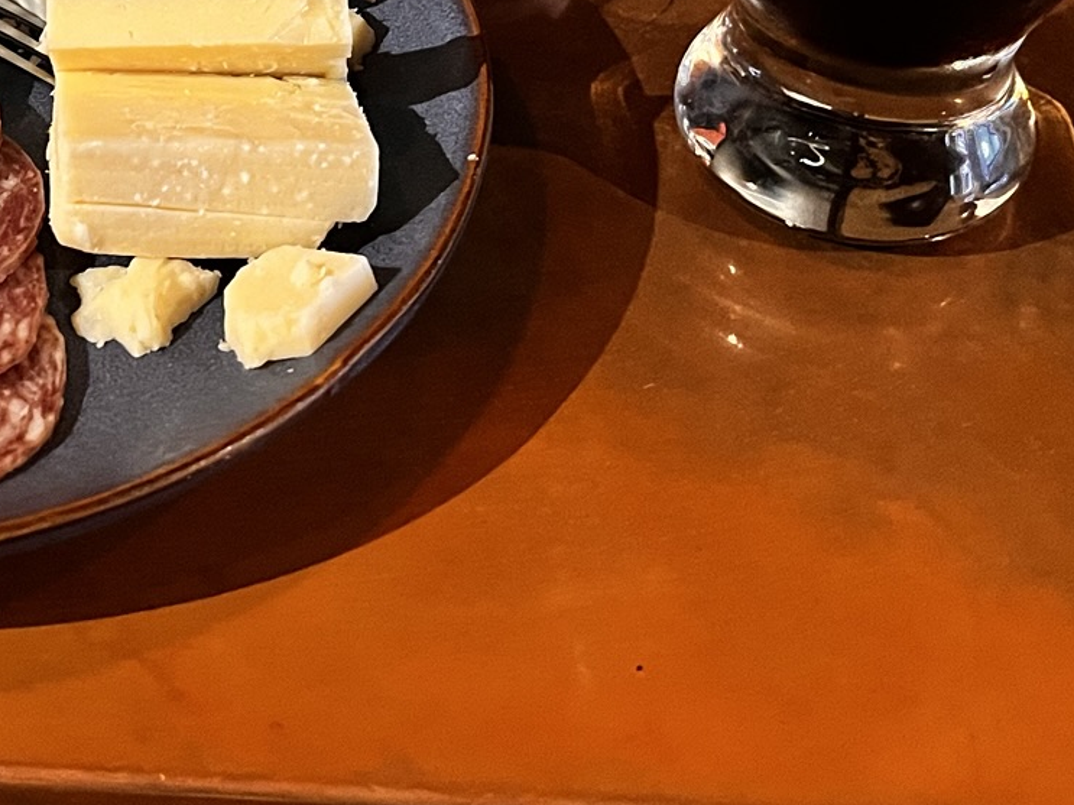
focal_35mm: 70
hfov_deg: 27.1
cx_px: 186
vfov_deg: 20.1
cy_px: -65
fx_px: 2171
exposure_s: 1/40
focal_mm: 5.1
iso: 500
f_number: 1.6
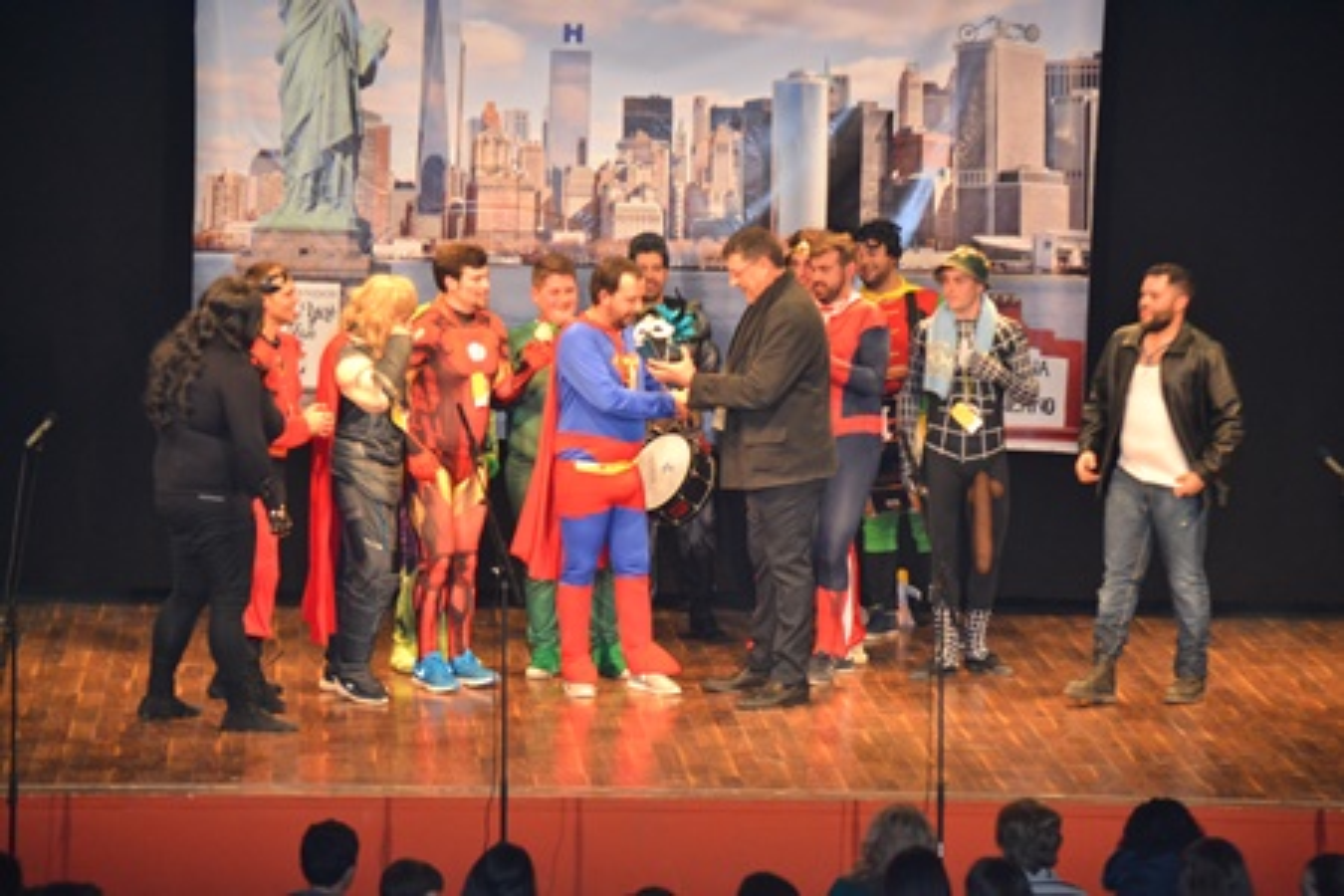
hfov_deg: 13.4
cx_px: 672
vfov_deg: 9.0
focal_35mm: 153
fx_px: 5712
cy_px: 448
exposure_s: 1/60
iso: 1800
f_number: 4.5
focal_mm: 102
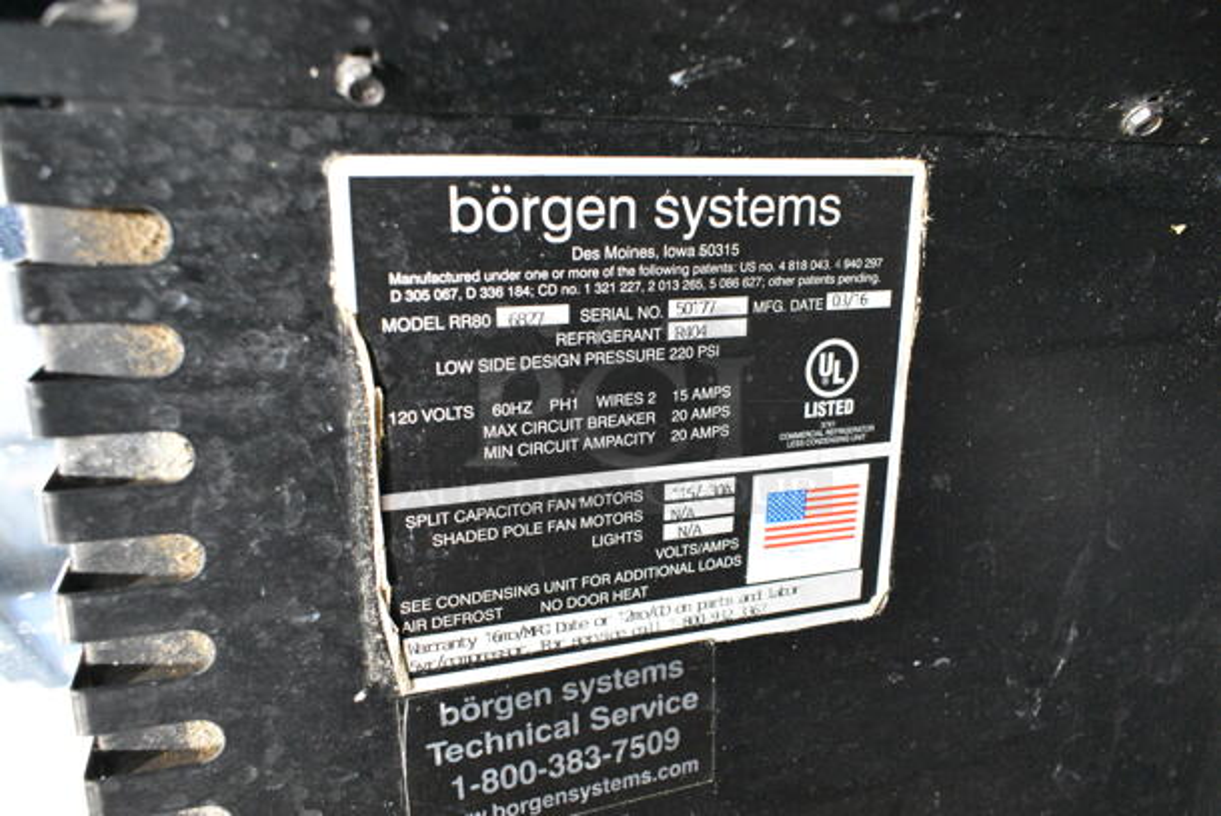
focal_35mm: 27
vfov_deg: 48.0
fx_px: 917
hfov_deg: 67.3
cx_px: 610
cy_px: 408
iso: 6400
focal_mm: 18
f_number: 5
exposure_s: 1/100
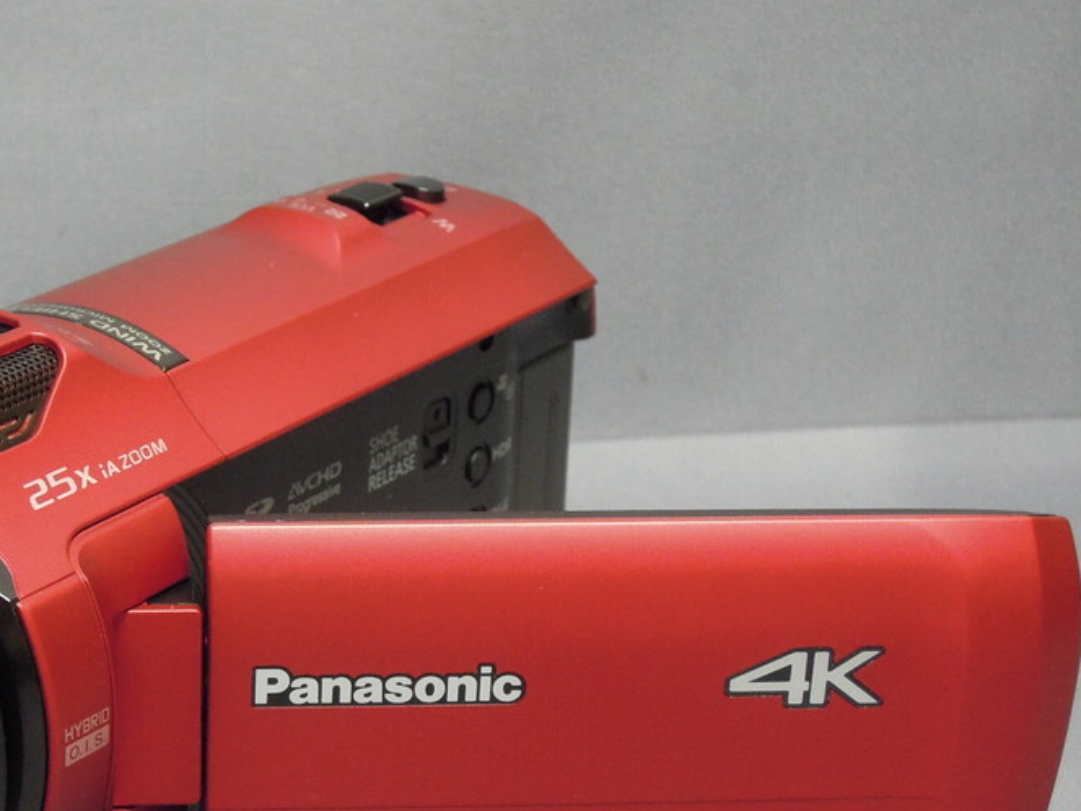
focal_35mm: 112
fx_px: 3498
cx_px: 252
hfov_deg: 17.5
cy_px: 542
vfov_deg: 13.2
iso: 400
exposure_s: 1/30
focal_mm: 11.1
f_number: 3.7
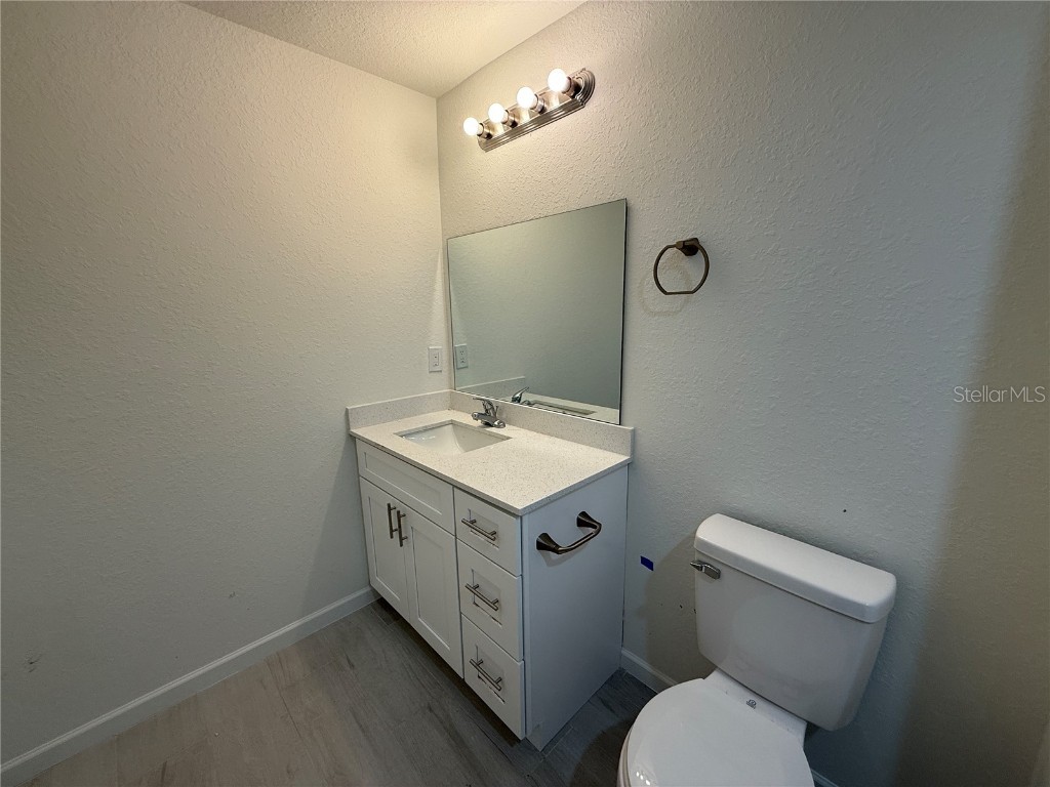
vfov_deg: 85.7
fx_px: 425
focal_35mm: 14
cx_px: 525
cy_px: 394
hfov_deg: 102.1
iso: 64
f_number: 2.2
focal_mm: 2.22
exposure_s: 1/120
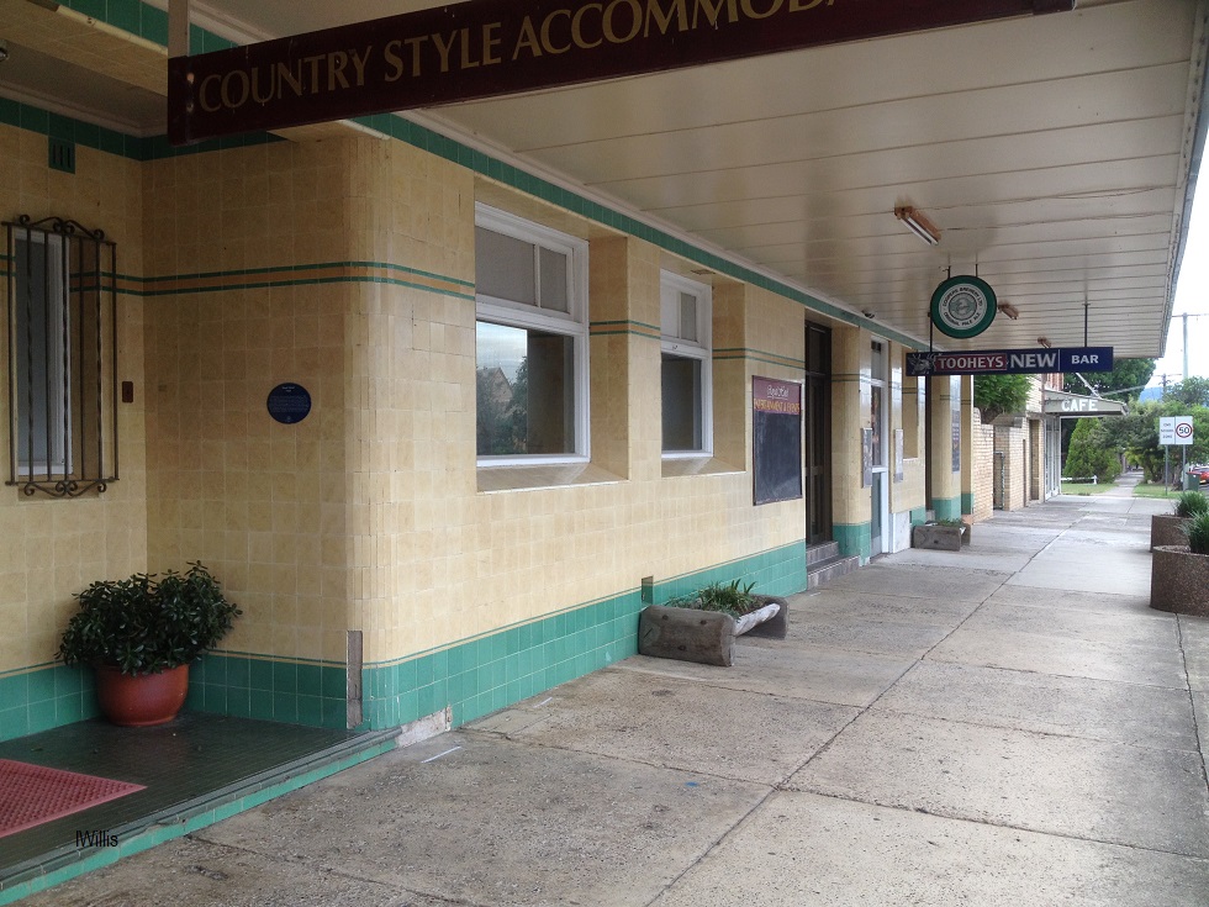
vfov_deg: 40.7
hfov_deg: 52.6
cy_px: 454
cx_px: 604
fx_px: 1222
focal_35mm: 35
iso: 50
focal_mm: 4.28
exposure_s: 1/194
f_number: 2.4
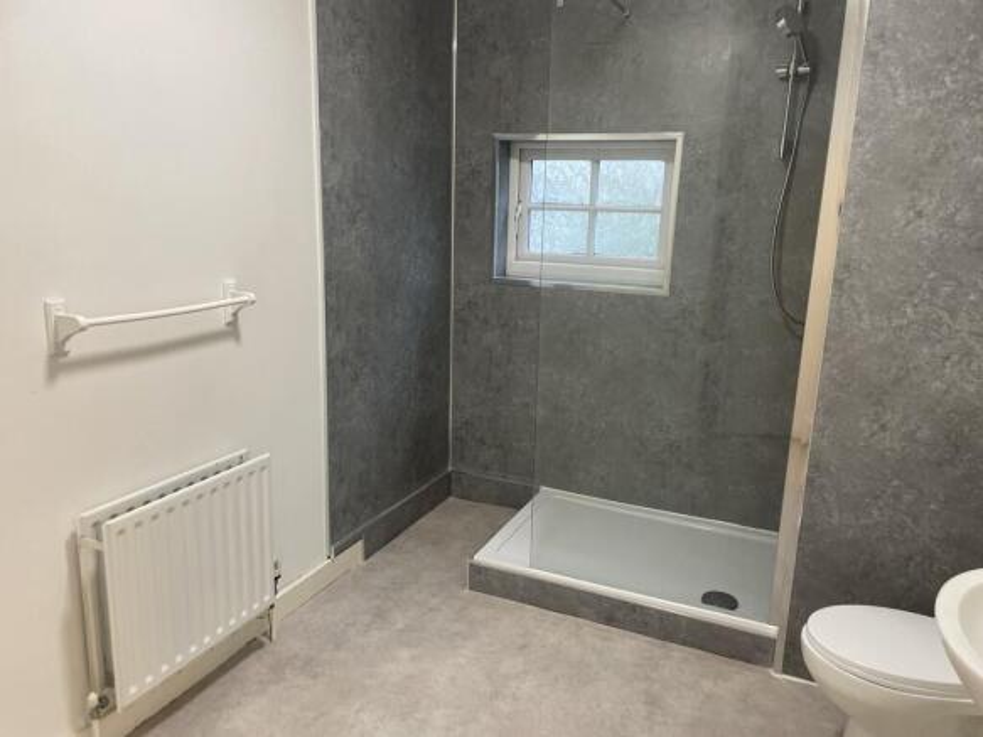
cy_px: 368
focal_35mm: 26
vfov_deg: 53.0
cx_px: 492
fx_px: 738
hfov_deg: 67.3
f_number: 1.6
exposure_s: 1/100
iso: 125
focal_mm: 4.2
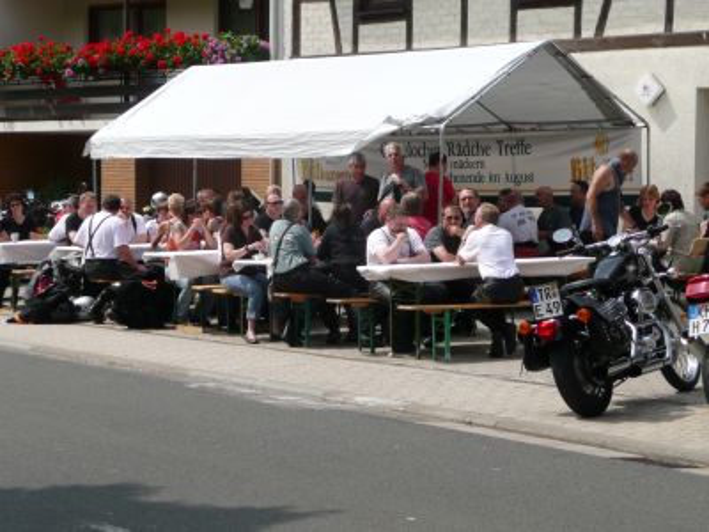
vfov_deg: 14.4
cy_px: 266
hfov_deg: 19.1
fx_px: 2110
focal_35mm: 103
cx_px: 354
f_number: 4.7
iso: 100
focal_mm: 16.9
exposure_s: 1/640
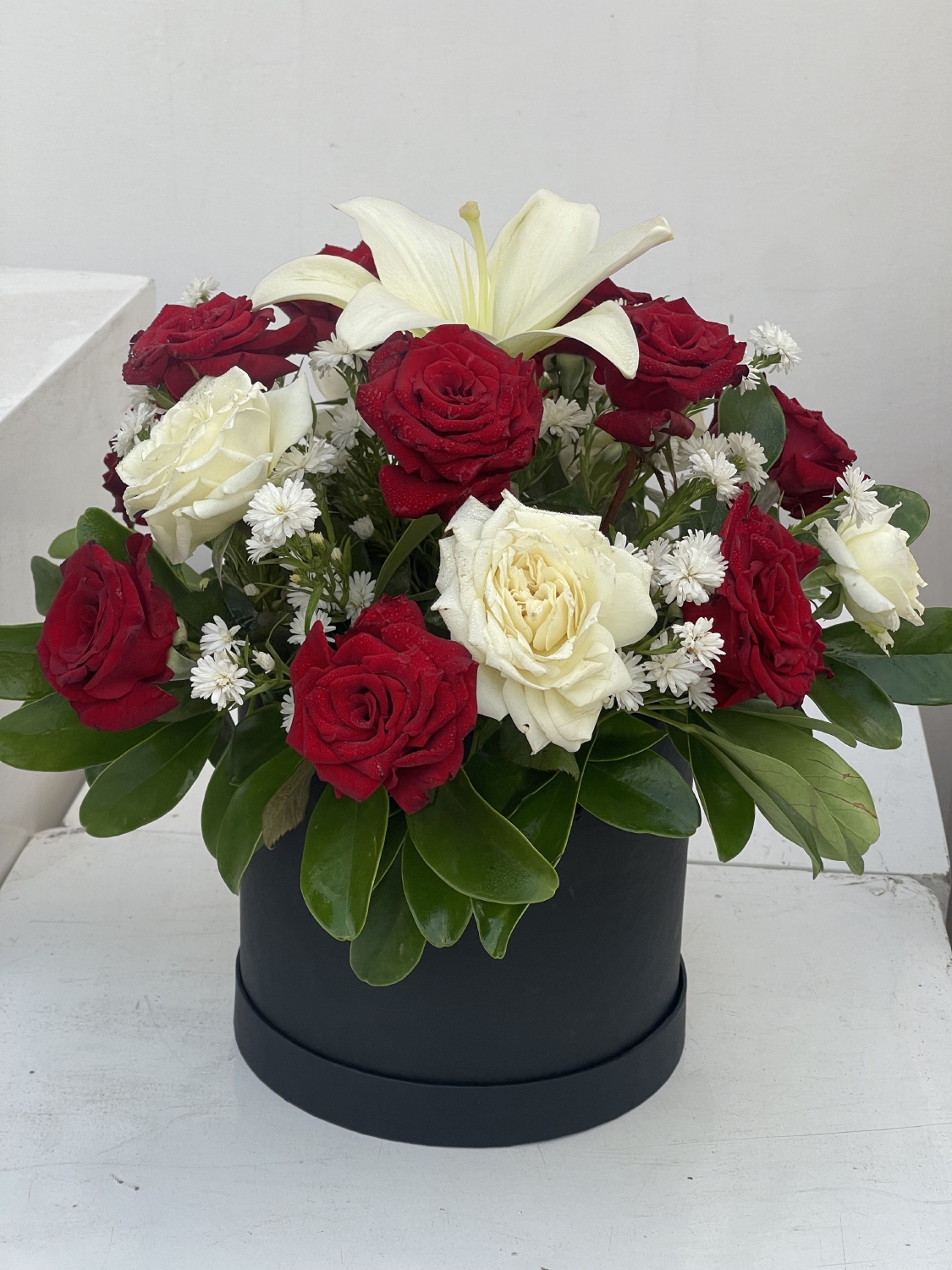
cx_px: 476
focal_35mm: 64
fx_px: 2347
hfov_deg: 22.9
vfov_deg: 30.3
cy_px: 635
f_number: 2.2
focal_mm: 7.5
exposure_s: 1/99
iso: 25
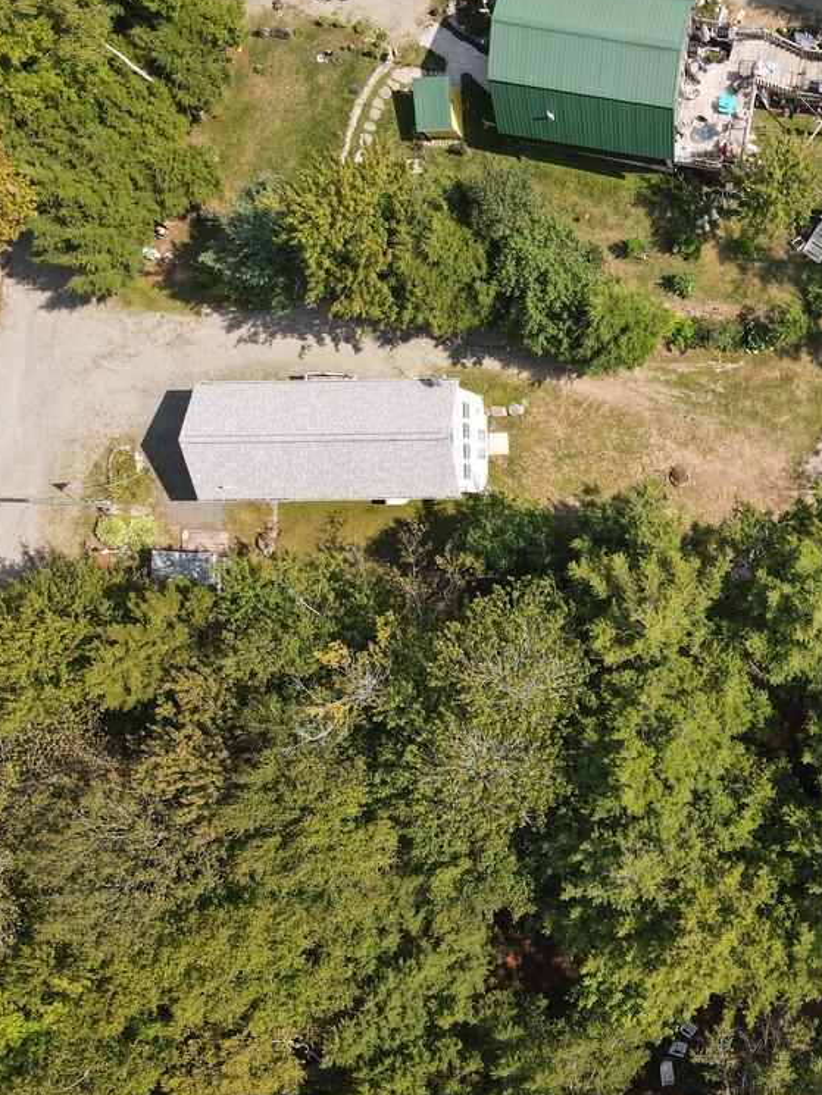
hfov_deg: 39.8
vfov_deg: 55.3
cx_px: 743
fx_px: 1045
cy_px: 545
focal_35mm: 33
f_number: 2.8
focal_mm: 4.5
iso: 100
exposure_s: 1/350
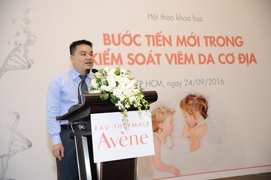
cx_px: 136
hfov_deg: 34.5
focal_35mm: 58
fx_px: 436
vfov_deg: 23.3
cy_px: 90
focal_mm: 58
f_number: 4
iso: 2000
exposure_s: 1/80
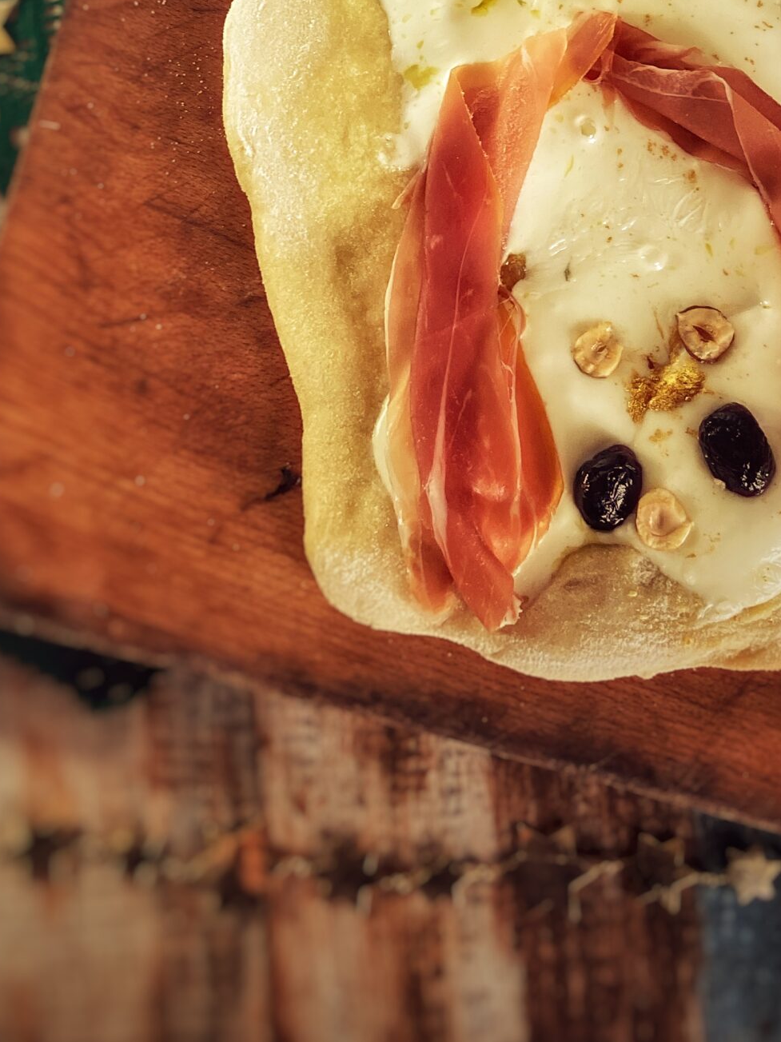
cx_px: 373
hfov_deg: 26.6
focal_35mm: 55
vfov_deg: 32.9
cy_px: 74
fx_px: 1655
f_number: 1.8
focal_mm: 3.99
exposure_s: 1/50
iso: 160
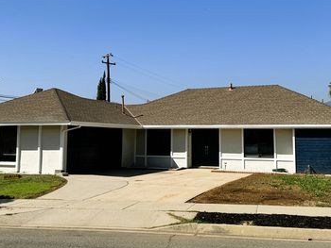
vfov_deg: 29.0
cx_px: 159
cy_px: 87
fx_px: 478
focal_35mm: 50
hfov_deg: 38.2
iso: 80
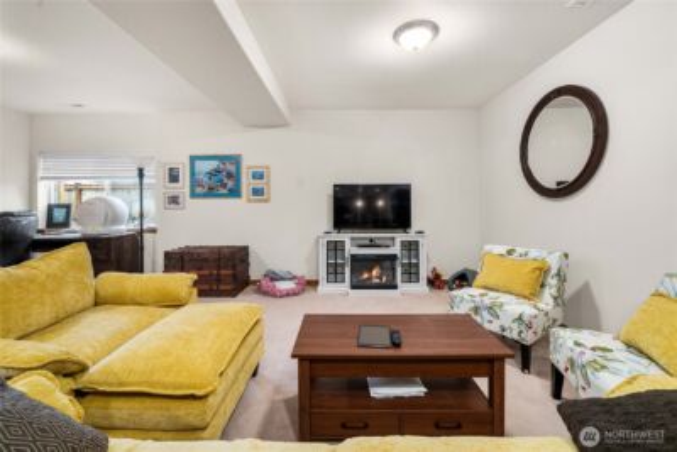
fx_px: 263
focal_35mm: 14
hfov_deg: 104.2
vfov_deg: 81.3
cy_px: 226
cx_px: 338
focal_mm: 14
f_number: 7.1
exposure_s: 1/60
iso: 500
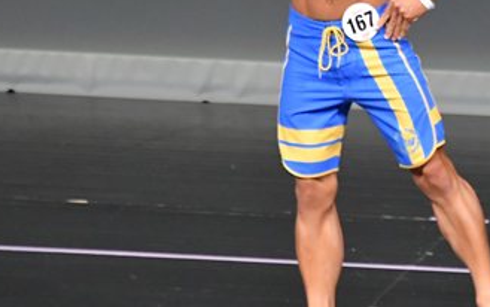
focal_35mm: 828
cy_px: 60
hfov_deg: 2.5
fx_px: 11063
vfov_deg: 1.6
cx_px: 509
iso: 5000
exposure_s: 1/400
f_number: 5.6
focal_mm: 230
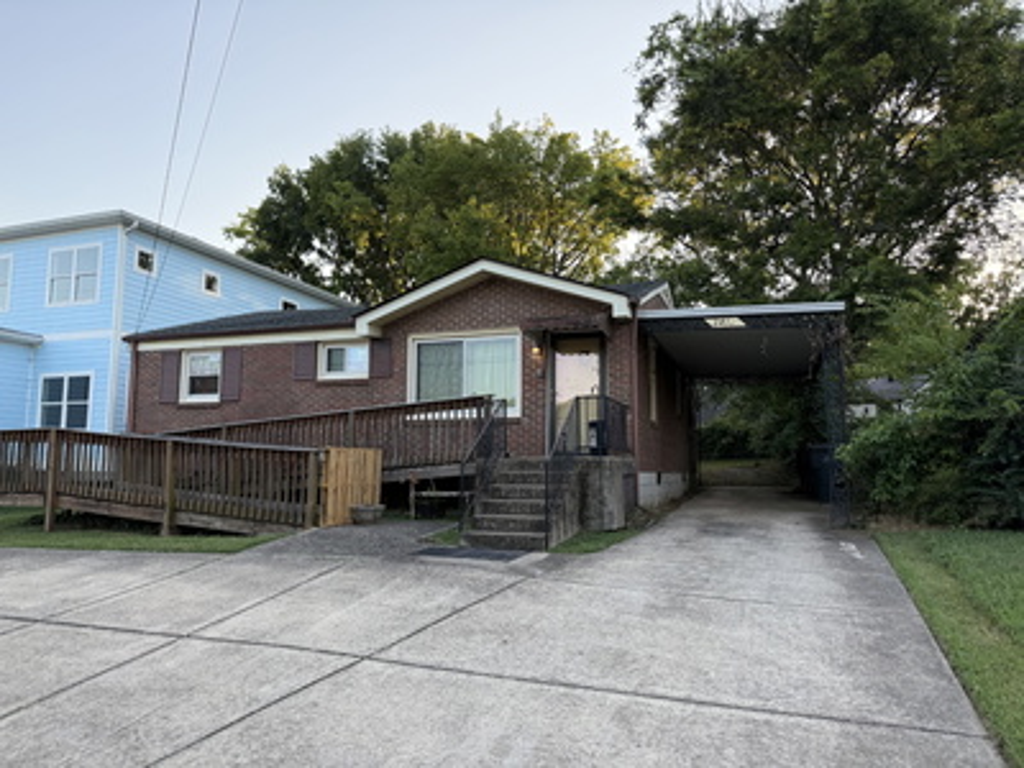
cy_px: 384
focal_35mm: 24
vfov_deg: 56.8
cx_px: 512
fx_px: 710
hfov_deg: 71.6
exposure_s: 1/491
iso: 100
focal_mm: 6.76
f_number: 1.78
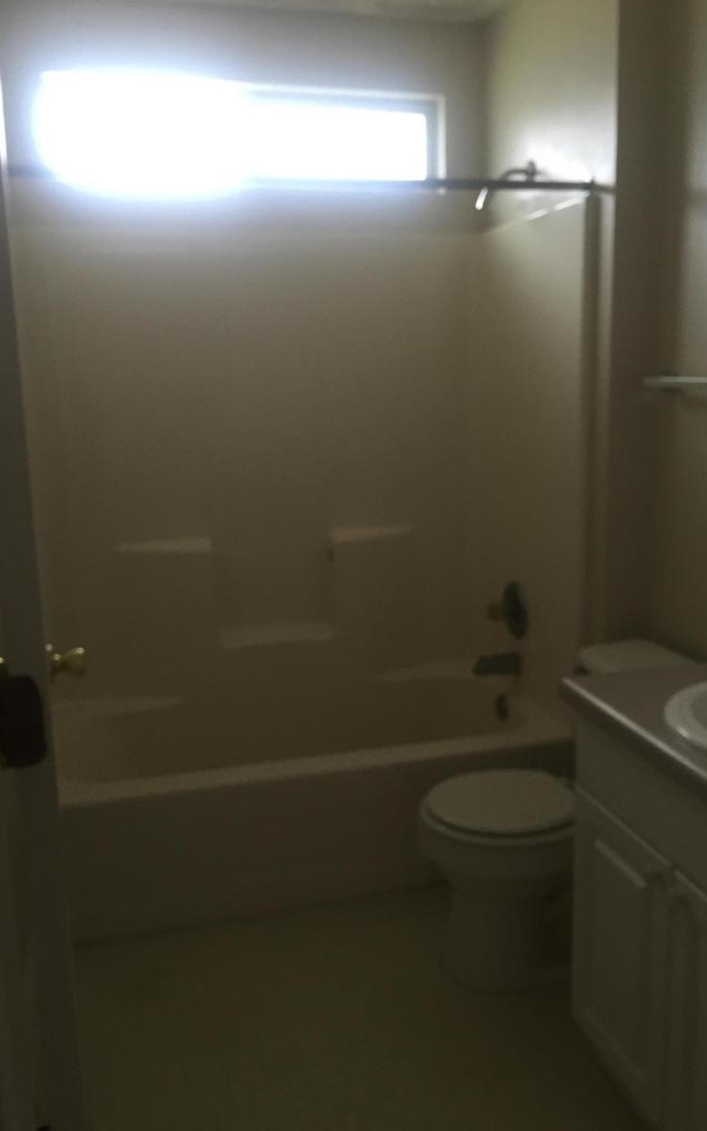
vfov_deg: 61.2
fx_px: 955
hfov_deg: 40.6
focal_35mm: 31
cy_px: 563
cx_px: 386
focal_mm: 4.15
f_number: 2.2
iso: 64
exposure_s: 1/33
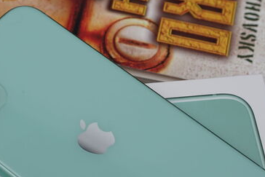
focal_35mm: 145
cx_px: 51
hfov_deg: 14.1
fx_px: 1068
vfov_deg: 9.5
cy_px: 102
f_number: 6.3
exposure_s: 1/250
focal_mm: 55
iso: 125
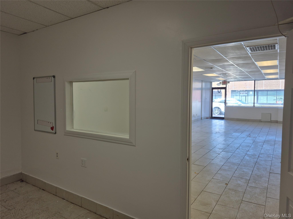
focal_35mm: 23
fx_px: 195
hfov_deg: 73.9
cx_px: 146
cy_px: 110
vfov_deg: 58.9
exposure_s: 1/194
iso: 25
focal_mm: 5.4
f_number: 1.8
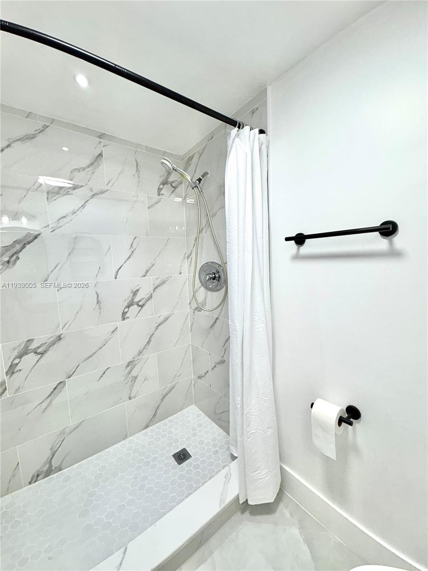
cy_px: 286
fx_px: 231
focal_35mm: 14
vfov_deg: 102.1
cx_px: 214
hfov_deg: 85.7
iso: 64
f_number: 2.2
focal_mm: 2.22
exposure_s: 1/120
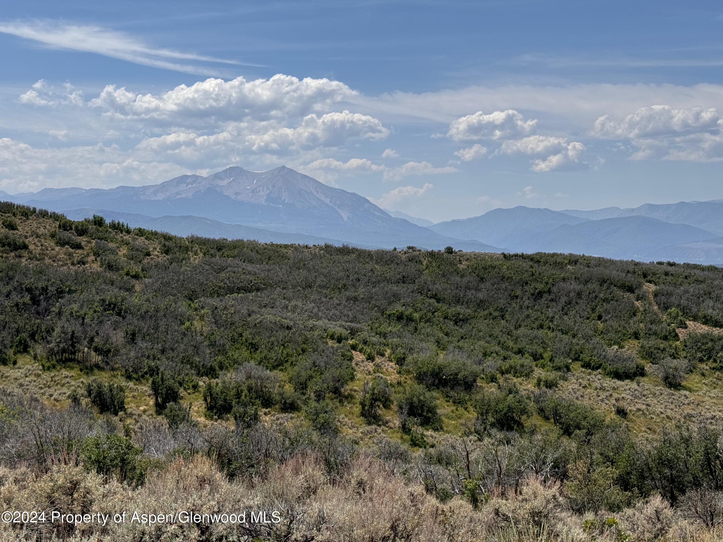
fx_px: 1003
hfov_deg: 39.7
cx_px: 362
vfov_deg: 30.3
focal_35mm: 48
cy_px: 271
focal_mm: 6.76
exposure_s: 1/7092
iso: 64
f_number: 1.78
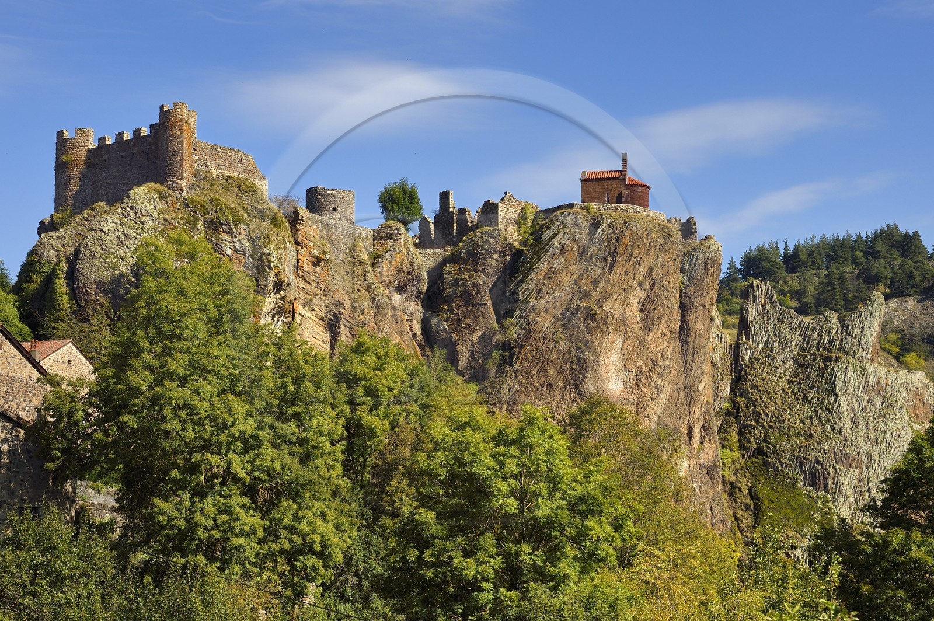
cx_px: 467
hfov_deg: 35.7
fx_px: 1452
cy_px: 310
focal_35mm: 56
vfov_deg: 24.2
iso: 200
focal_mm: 56
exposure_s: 1/250
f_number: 14
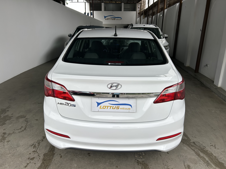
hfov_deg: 67.3
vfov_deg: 53.1
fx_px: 170
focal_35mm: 26
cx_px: 113
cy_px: 84
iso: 50
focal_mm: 5.7
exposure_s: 1/1000
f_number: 1.5
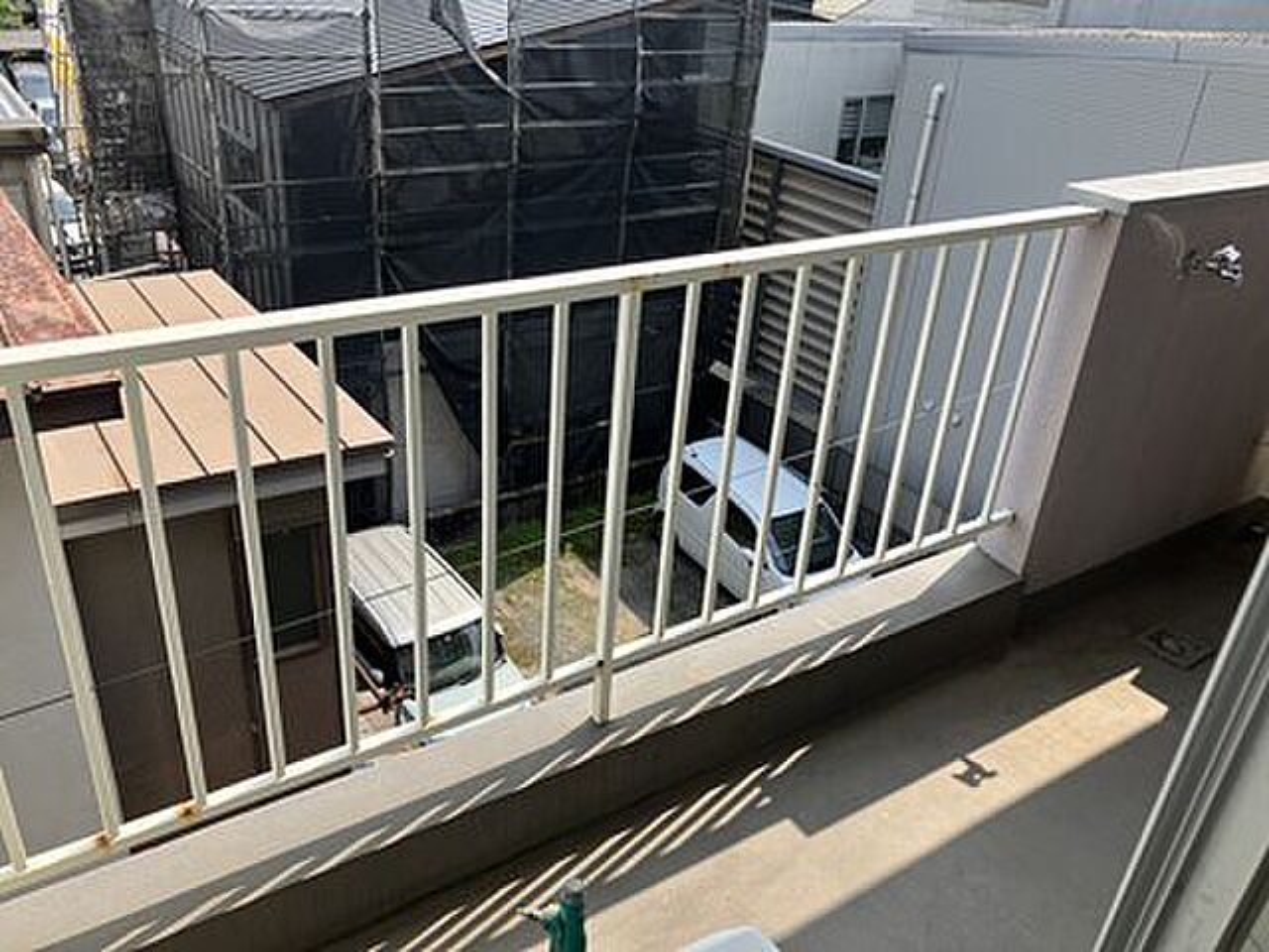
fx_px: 1026
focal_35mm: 28
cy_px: 476
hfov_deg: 63.4
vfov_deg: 49.7
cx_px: 634
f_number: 1.8
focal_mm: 3.99
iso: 32
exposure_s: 1/923
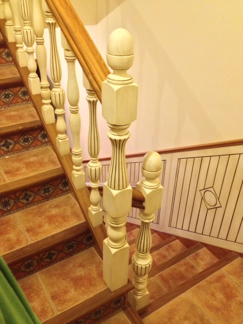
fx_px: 328
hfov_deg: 40.7
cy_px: 162
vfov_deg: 52.6
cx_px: 122
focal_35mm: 35
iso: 400
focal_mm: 4.28
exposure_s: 1/17
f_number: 2.4
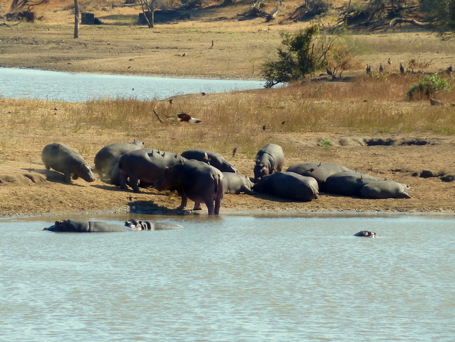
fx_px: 5850
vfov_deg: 3.3
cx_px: 210
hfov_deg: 4.5
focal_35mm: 445
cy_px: 172
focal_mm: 49.2
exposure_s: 1/200
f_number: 4.9
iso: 80
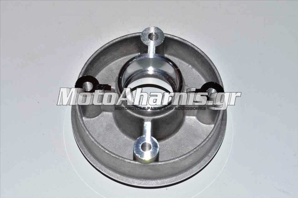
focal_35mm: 82
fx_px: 682
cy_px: 99
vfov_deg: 16.5
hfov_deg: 24.7
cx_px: 149
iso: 160
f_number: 16
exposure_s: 1/100
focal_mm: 55
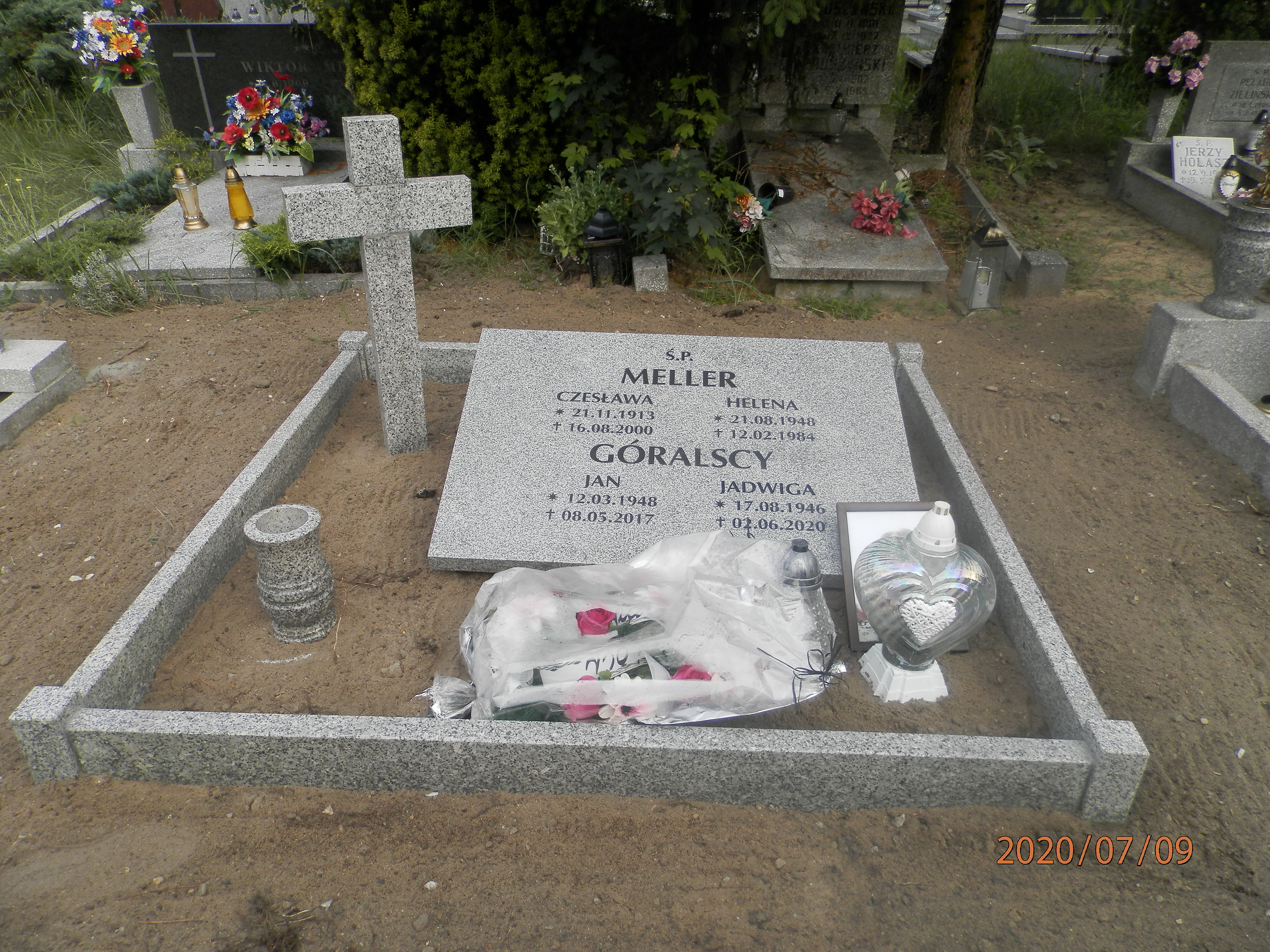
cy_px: 476
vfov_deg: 54.9
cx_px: 635
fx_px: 917
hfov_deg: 69.4
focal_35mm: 25
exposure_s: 1/250
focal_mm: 4.5
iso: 80
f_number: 3.1
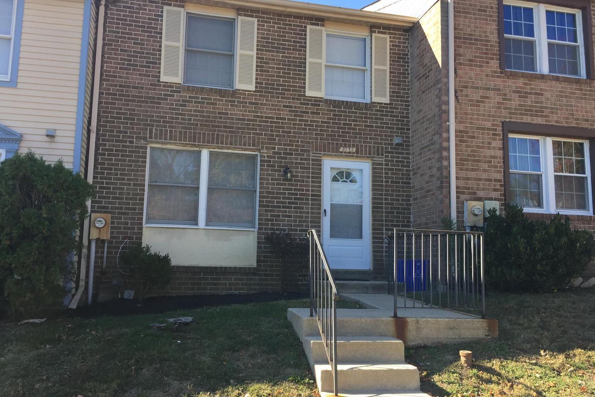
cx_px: 297
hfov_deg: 60.3
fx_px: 512
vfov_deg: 42.3
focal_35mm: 31
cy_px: 196
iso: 32
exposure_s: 1/444
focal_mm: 4.15
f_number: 2.2
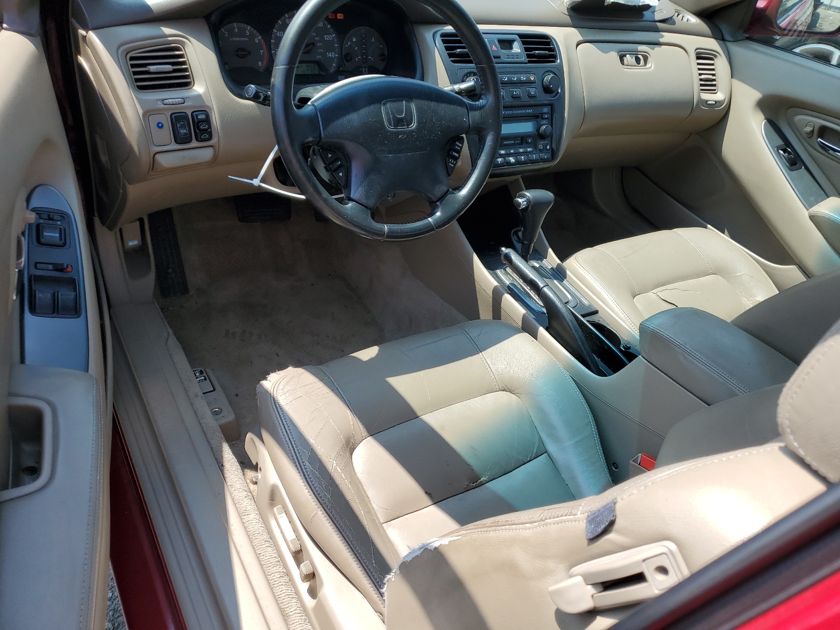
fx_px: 631
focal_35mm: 26
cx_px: 420
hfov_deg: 67.3
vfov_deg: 53.1
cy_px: 315
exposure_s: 1/1250
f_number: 1.5
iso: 50
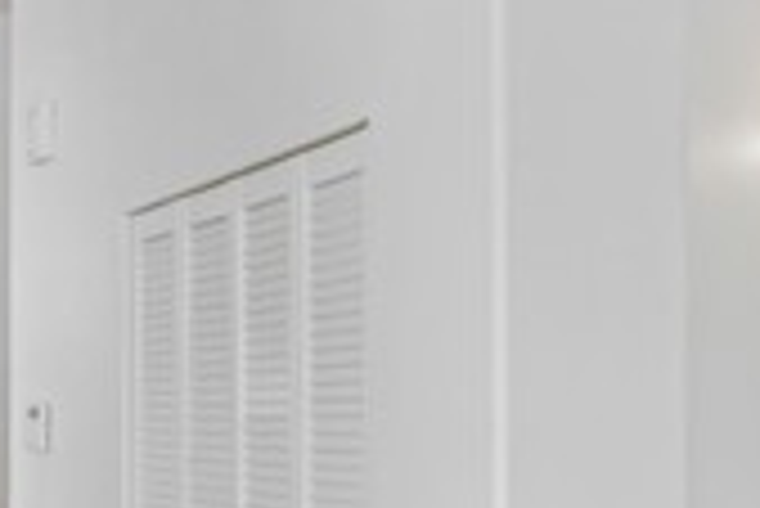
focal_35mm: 74
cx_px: -333
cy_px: 447
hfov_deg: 23.0
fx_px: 1561
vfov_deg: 18.2
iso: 640
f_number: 4
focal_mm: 13
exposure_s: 1/50
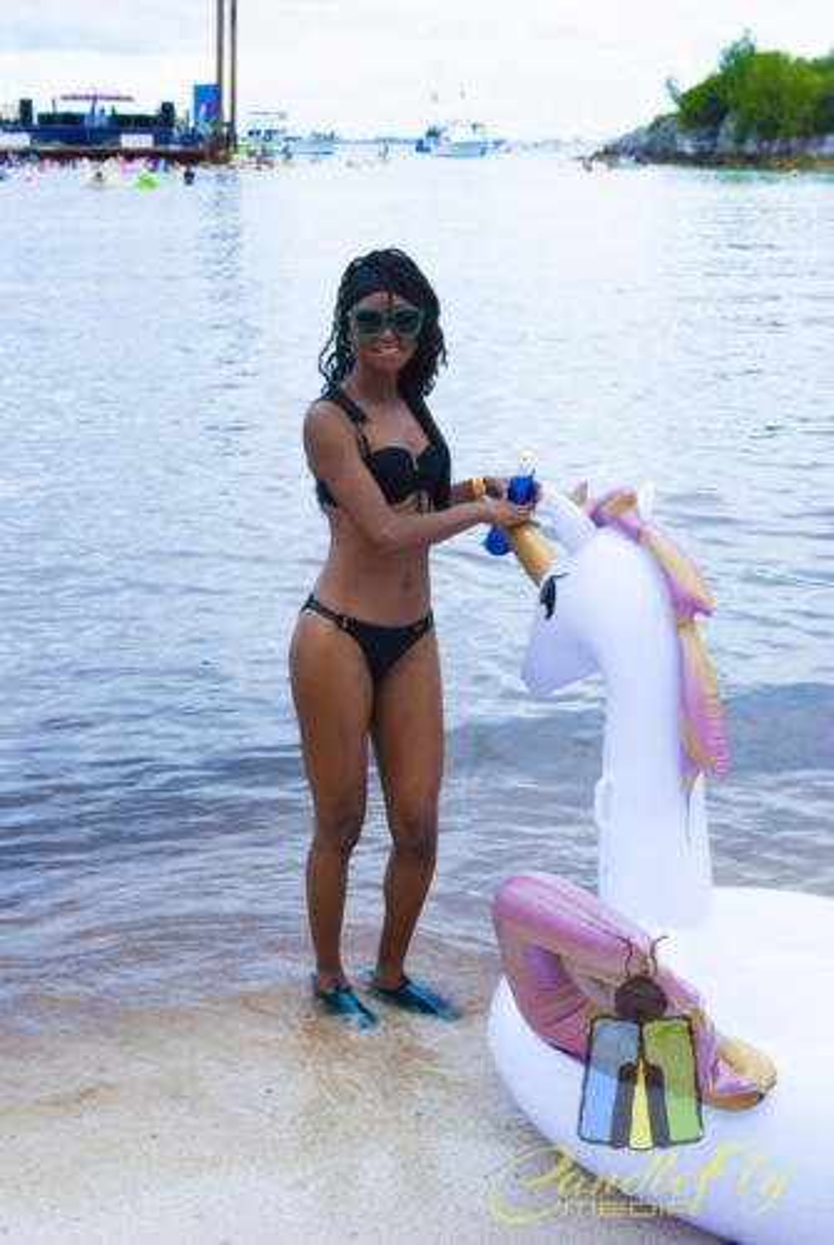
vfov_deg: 35.0
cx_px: 417
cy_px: 622
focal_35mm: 57
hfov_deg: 23.9
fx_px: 1974
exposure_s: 1/320
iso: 100
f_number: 9
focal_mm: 38
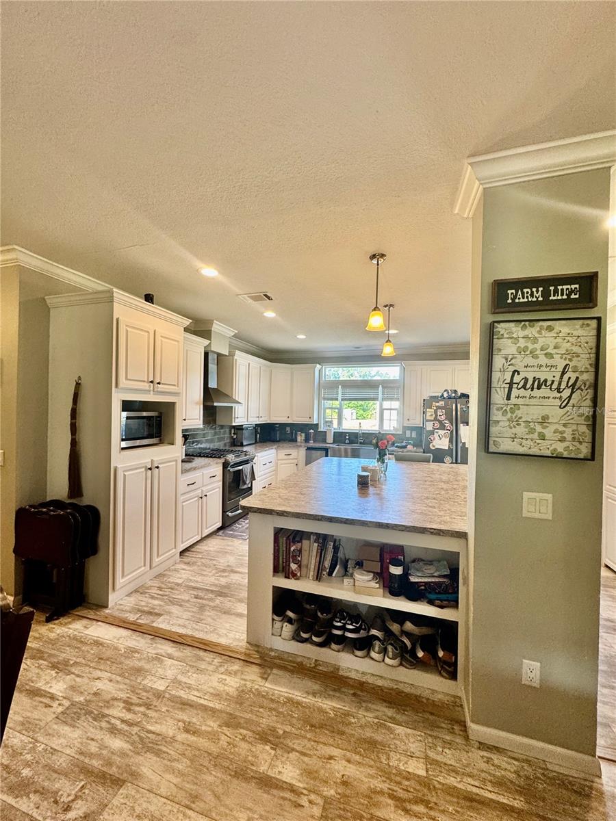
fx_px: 332
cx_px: 308
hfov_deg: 85.7
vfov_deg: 102.1
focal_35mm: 14
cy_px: 410
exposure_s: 1/120
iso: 160
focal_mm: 2.22
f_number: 2.2
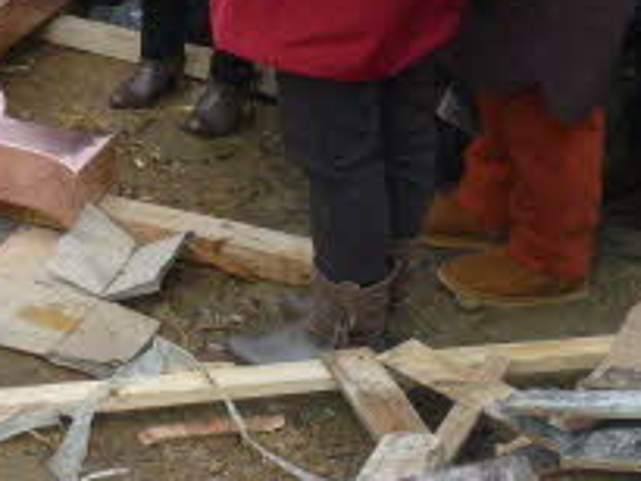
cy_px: -244
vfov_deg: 13.2
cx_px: -141
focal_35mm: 106
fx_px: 1964
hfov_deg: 17.6
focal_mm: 6.1
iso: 80
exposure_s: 1/250
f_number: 3.5
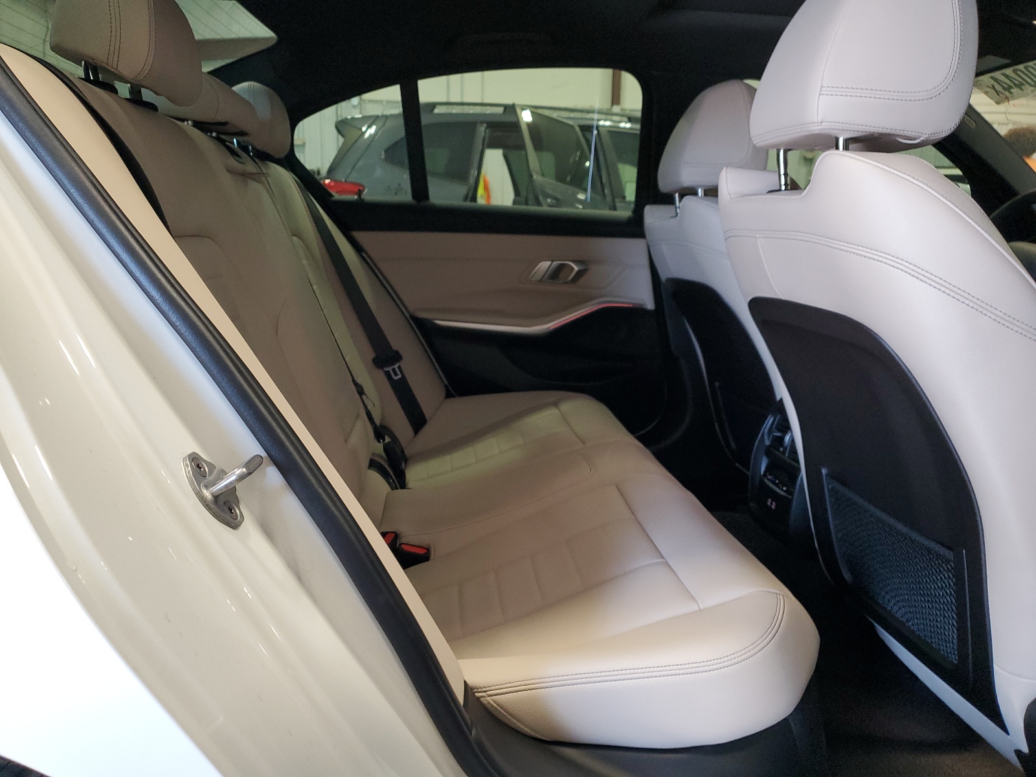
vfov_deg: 53.1
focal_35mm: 26
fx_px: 778
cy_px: 388
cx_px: 518
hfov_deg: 67.3
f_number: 1.5
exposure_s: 1/60.2
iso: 114
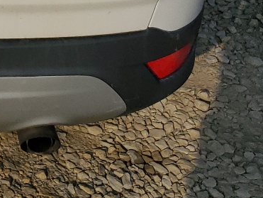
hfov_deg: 15.7
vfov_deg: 11.7
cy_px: -218
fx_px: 852
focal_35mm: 112
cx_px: -167
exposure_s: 1/10000
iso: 50
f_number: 1.5
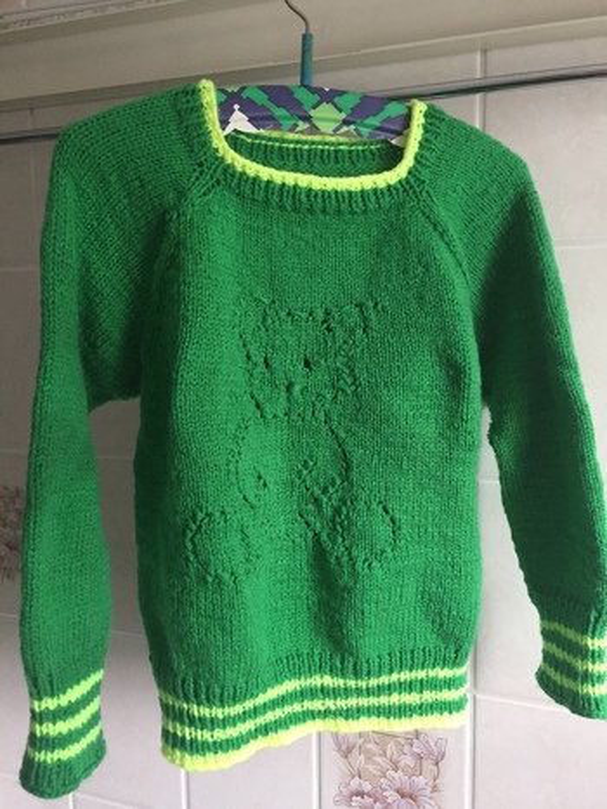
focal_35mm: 29
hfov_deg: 48.3
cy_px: 404
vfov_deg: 61.6
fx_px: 677
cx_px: 304
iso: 200
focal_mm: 4.15
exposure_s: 1/33
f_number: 2.2
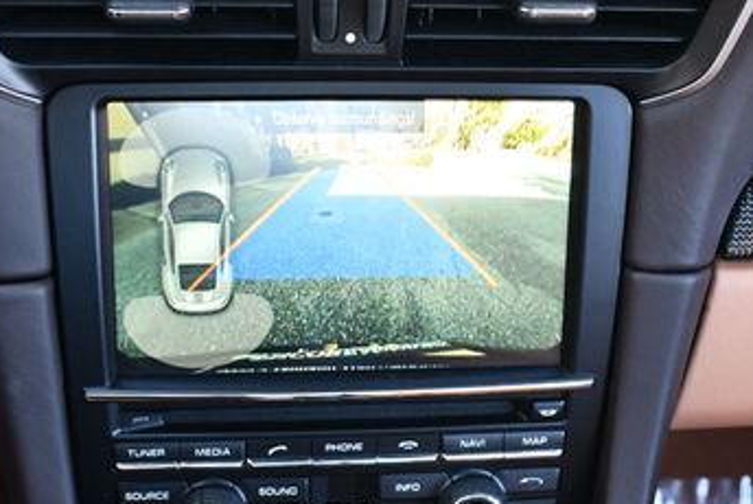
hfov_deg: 30.0
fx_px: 1403
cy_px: 346
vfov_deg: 20.3
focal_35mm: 67
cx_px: 398
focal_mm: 18
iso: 900
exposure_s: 1/125
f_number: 3.5
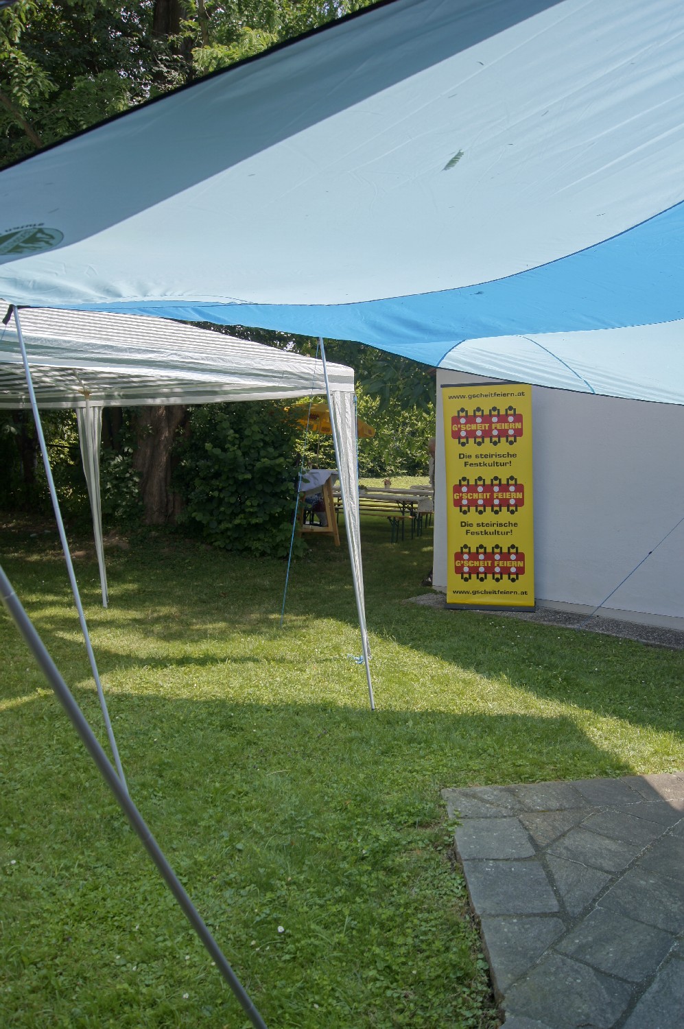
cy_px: 514
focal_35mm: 27
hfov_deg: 47.8
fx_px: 771
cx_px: 342
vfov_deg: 67.4
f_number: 8
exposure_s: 1/125
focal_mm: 18
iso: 100
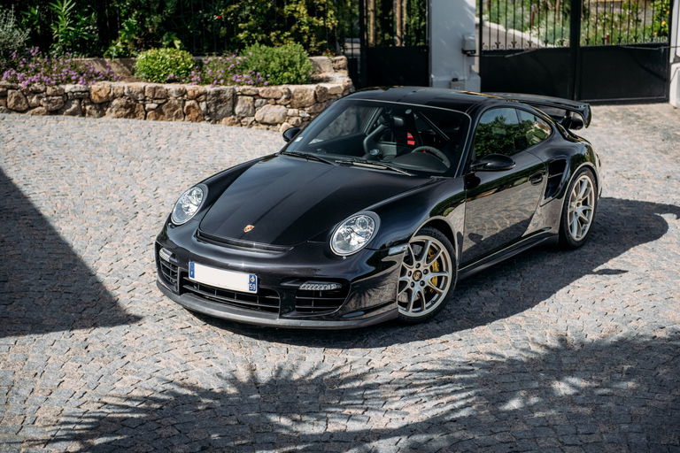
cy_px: 226
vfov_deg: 21.9
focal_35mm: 62
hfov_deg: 32.4
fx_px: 1171
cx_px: 340
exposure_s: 1/4000
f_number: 3.2
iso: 800
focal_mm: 62
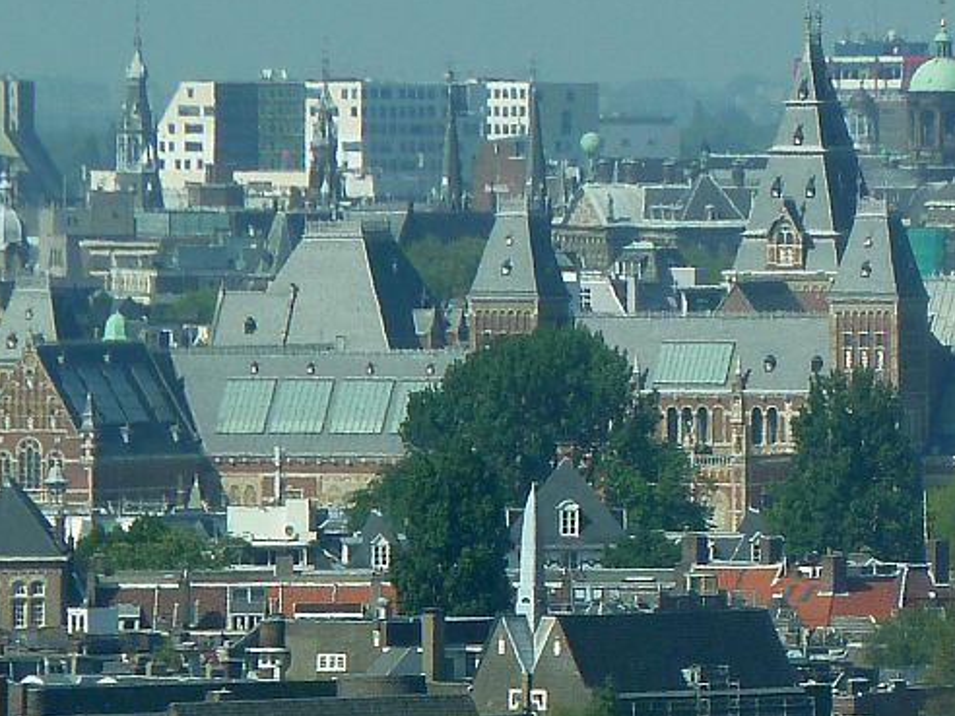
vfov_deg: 1.5
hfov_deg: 2.0
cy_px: 578
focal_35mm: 976
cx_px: 879
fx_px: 26926
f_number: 4.9
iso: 80
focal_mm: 49.2
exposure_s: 1/250
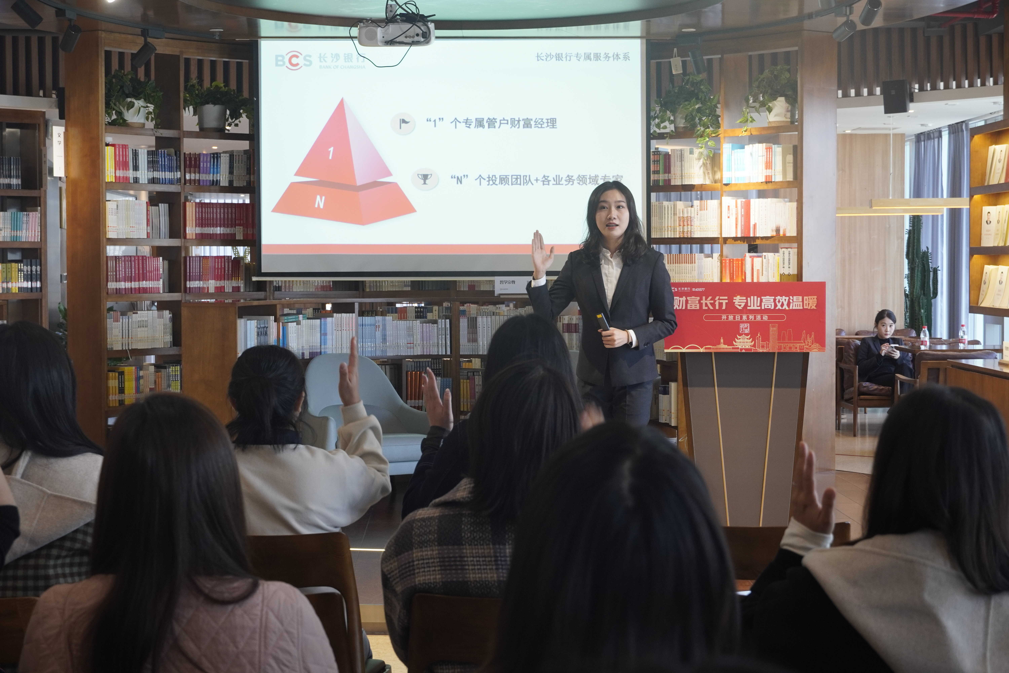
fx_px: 1808
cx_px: 504
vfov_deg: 21.1
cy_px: 336
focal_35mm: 64
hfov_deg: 31.2
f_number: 6.7
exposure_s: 1/20
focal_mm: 43
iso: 500
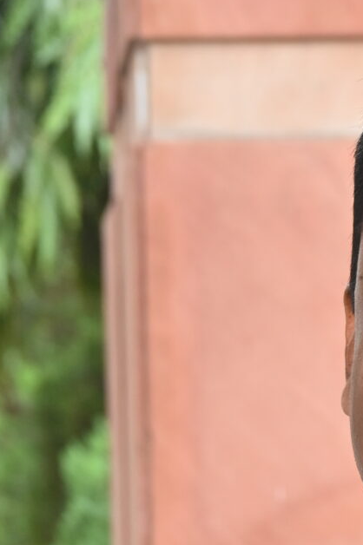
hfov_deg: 4.4
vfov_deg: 6.5
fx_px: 4694
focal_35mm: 310
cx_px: 552
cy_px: 962
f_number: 7.1
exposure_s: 1/160
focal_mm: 76
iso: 640
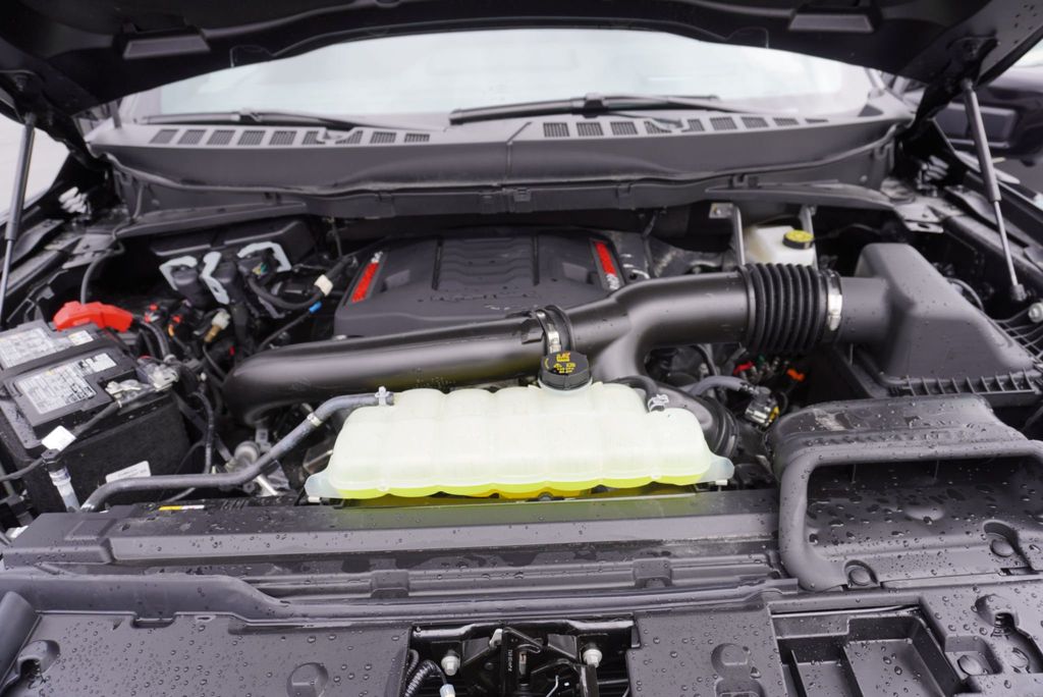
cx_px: 522
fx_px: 696
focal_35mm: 24
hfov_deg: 73.7
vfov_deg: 53.2
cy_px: 348
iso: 100
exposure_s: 1/60
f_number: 4
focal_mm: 16
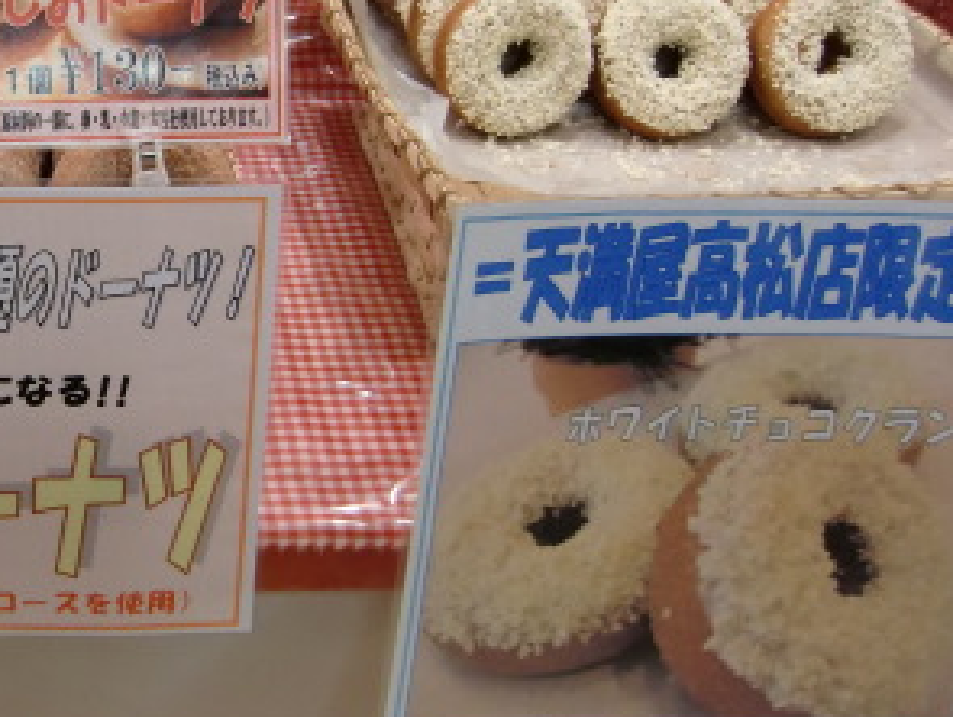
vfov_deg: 27.9
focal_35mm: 52
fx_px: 1433
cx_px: -19
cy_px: 245
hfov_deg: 33.4
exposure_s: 1/60
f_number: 3.2
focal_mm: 4.3
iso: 125
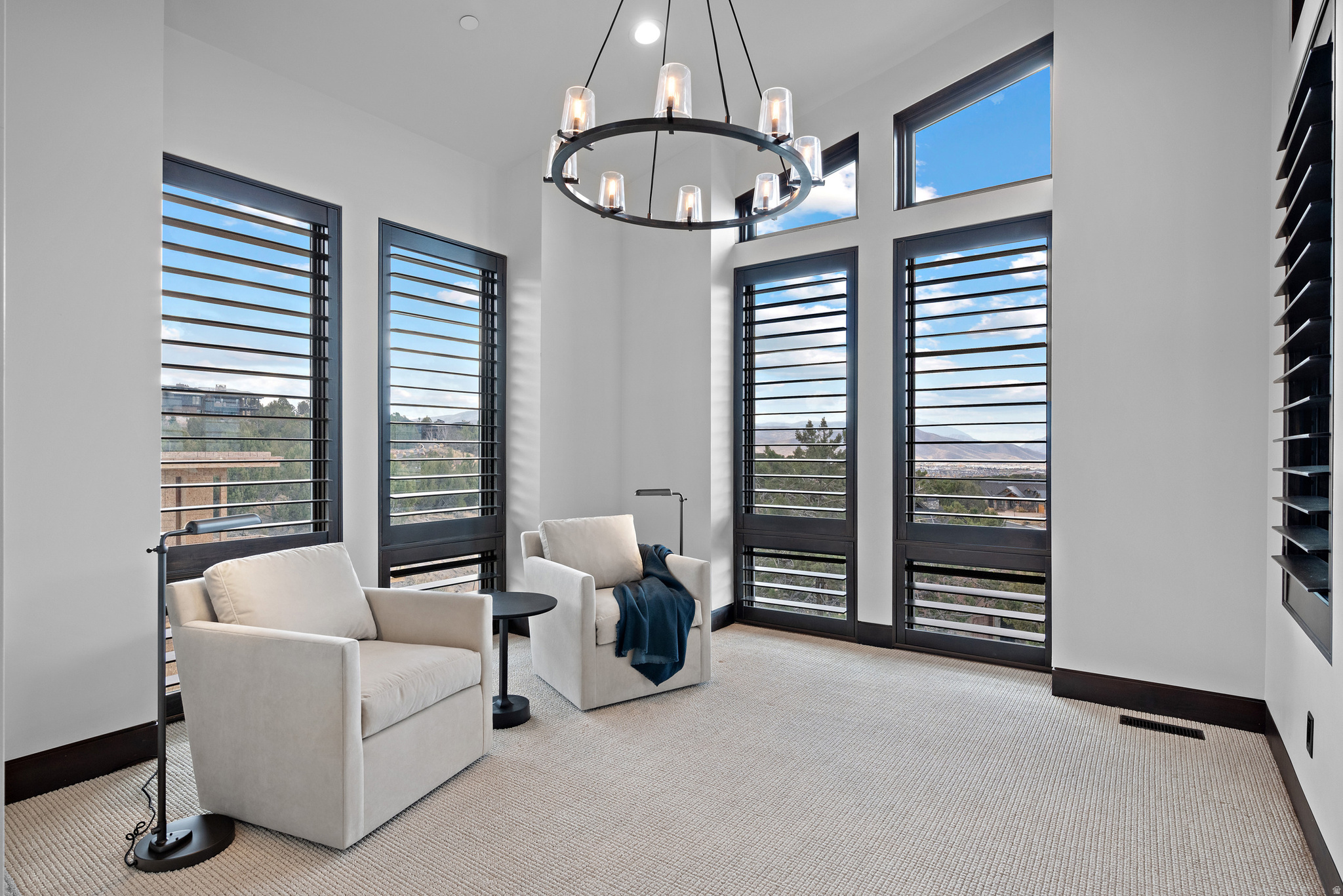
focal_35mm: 18
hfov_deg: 91.6
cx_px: 672
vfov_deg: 68.9
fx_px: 653
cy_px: 448
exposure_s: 1/8
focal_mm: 17.5
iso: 500
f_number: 8
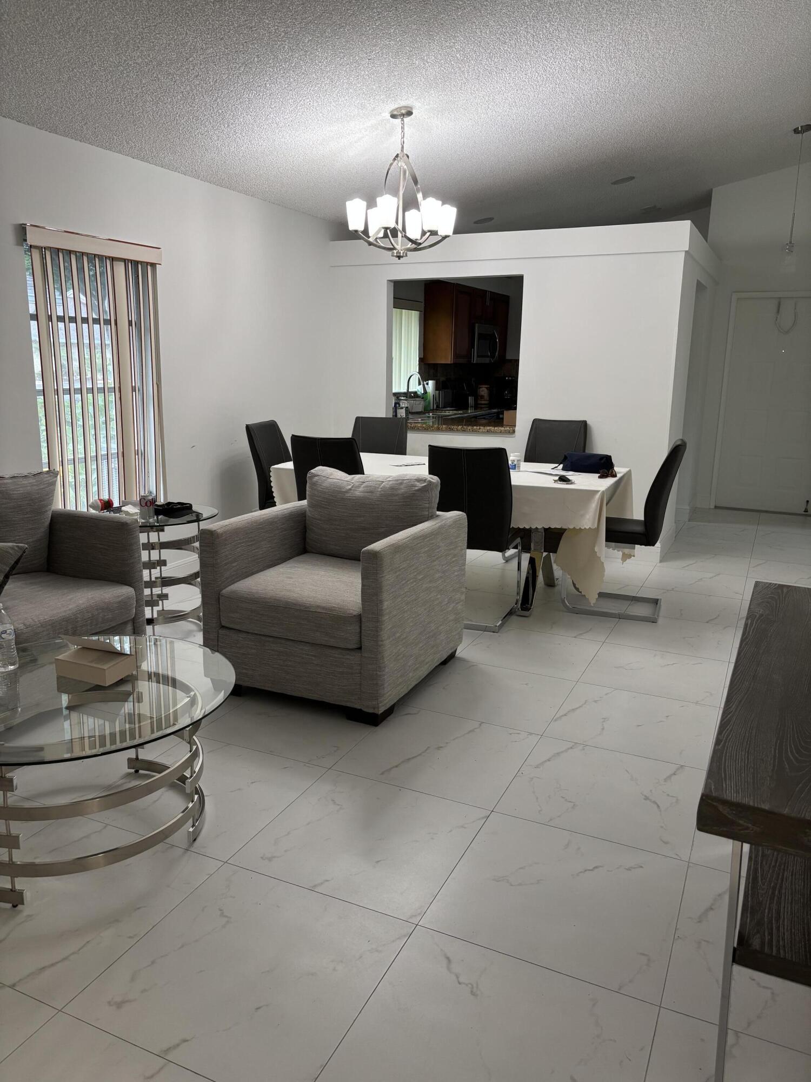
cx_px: 406
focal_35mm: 26
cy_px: 541
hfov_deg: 53.1
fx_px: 812
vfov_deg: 67.3
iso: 100
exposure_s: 1/60
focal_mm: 5.96
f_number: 1.6
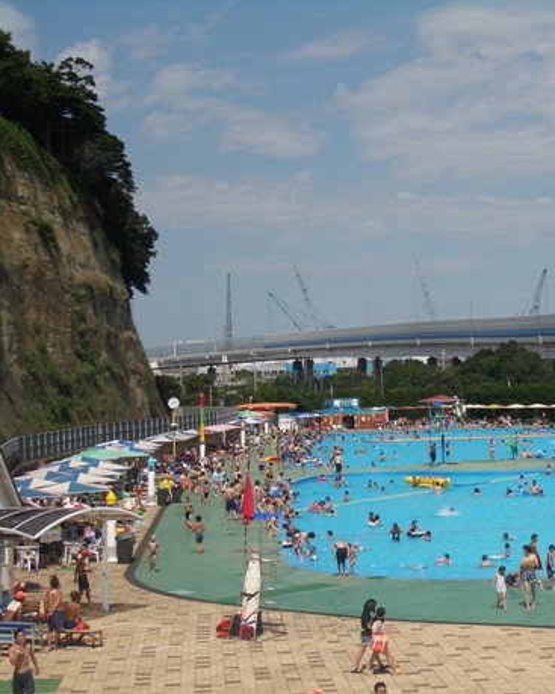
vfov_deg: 23.6
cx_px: 463
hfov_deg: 18.7
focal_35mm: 81
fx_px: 1664
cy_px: 347
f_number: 5.6
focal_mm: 10.2
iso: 80
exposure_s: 1/500
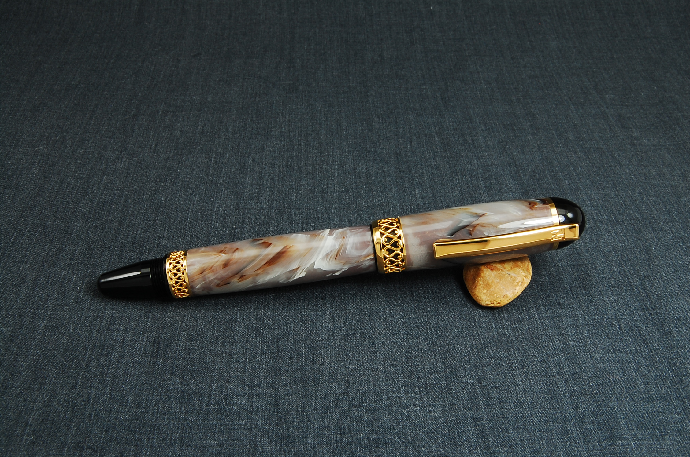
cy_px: 228
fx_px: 746
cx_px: 345
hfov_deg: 49.6
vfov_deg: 34.1
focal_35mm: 39
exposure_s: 1/8
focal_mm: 26
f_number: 20
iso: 200
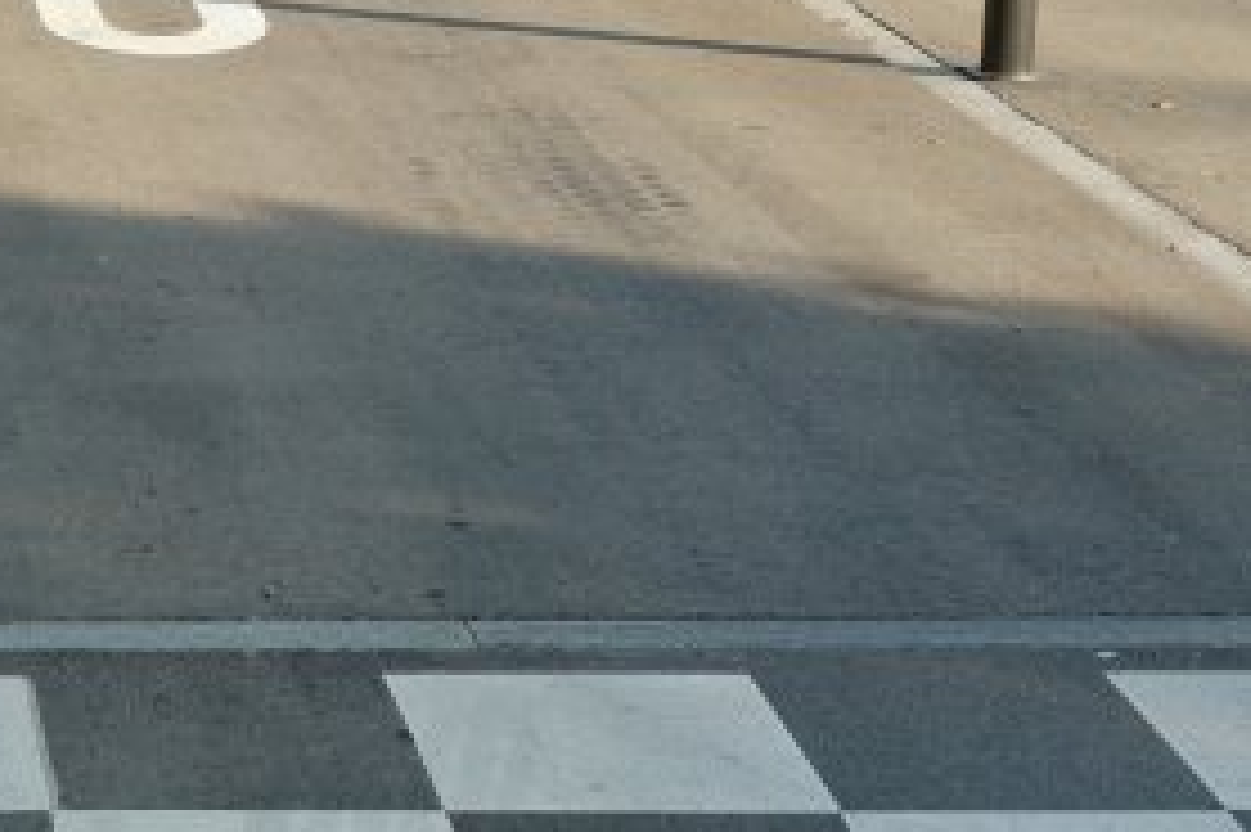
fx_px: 4240
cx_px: -86
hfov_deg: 16.3
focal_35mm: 122
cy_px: 382
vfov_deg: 11.2
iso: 200
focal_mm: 37
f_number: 7.1
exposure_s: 1/200
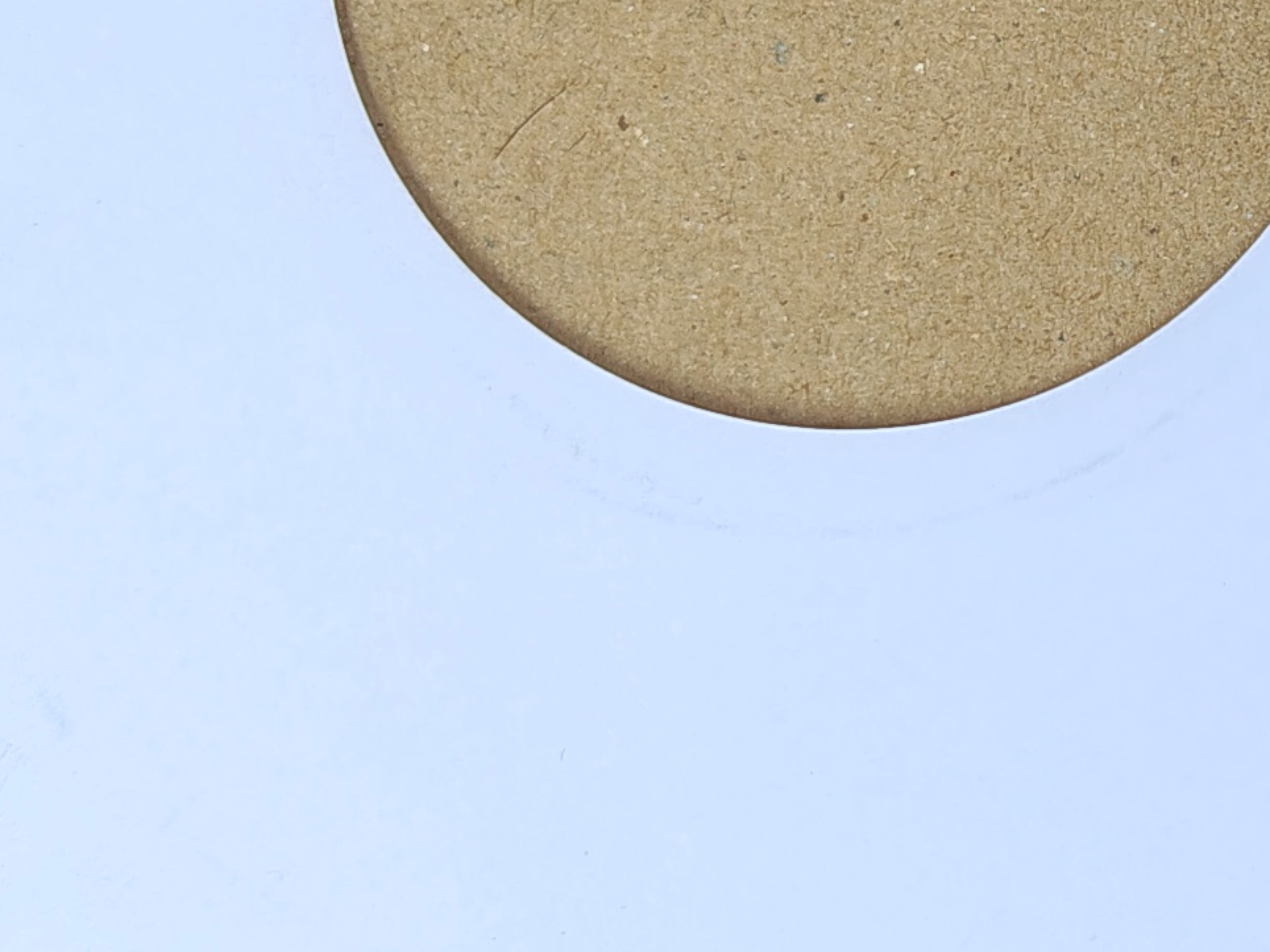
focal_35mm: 102
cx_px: 1930
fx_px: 3742
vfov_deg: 14.3
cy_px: -25
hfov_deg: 17.3
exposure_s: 1/180
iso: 100
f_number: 1.8
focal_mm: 5.56
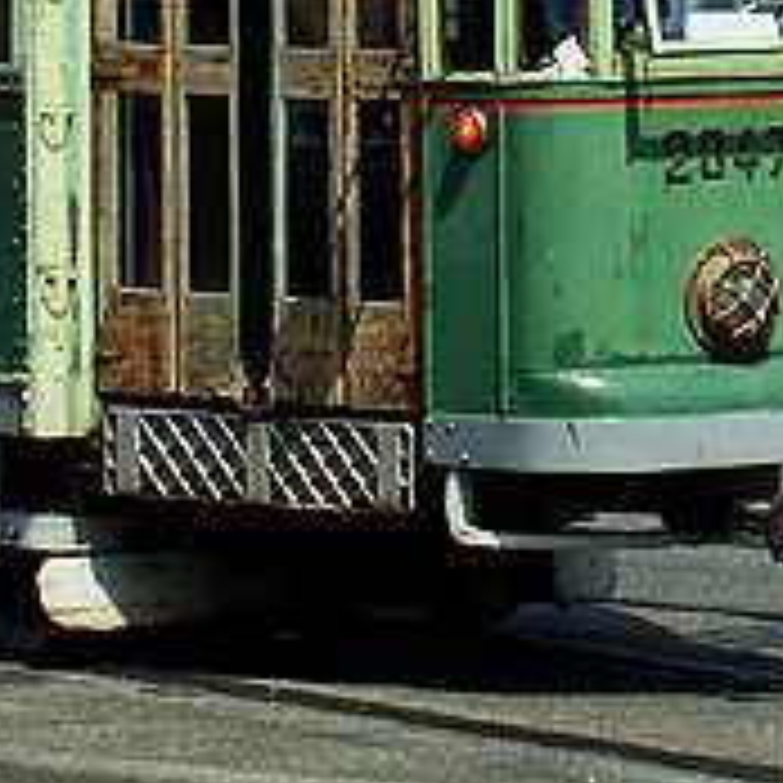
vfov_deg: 5.8
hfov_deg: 5.8
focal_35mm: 300
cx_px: 554
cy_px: -490
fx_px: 7677
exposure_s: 1/320
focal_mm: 40
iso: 100
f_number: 6.3
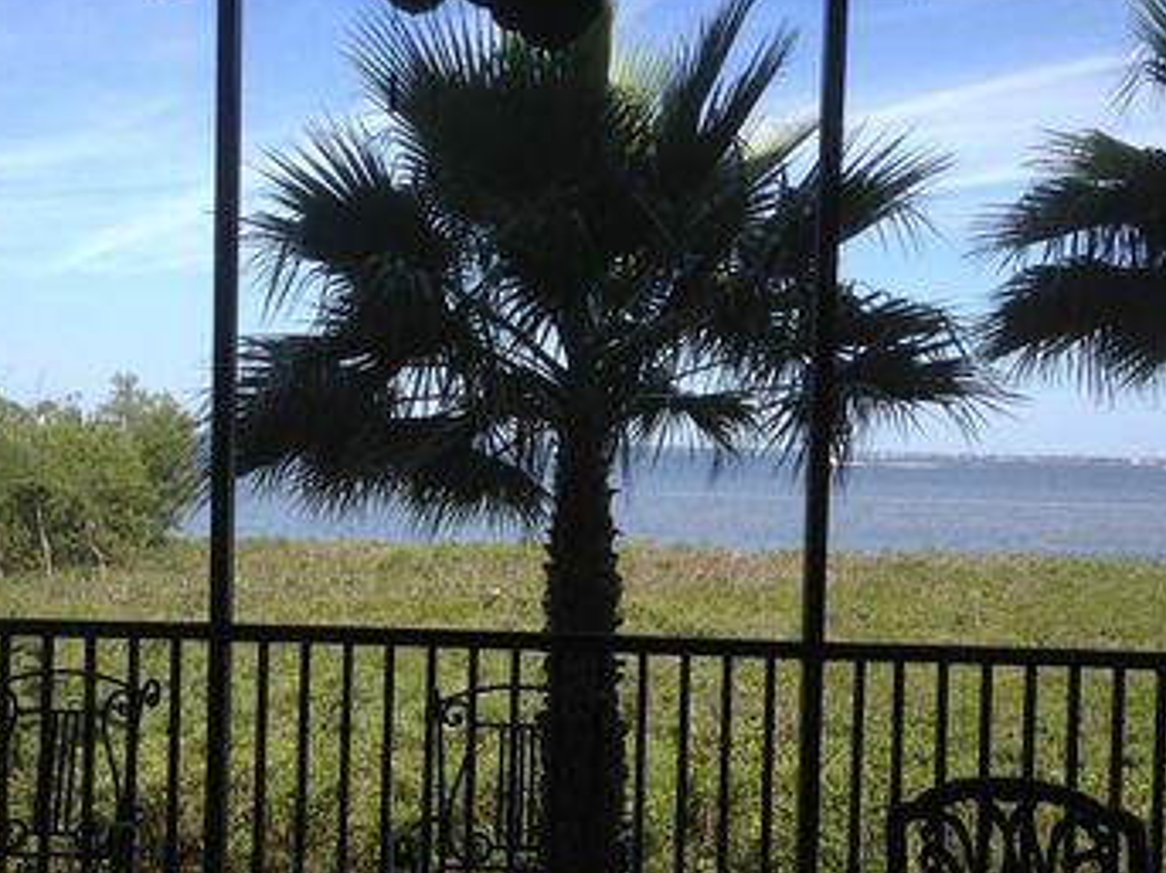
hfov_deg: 37.5
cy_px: 508
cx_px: 530
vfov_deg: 28.5
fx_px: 1717
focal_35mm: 51
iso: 50
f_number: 2.4
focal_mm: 4.28
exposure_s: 1/552
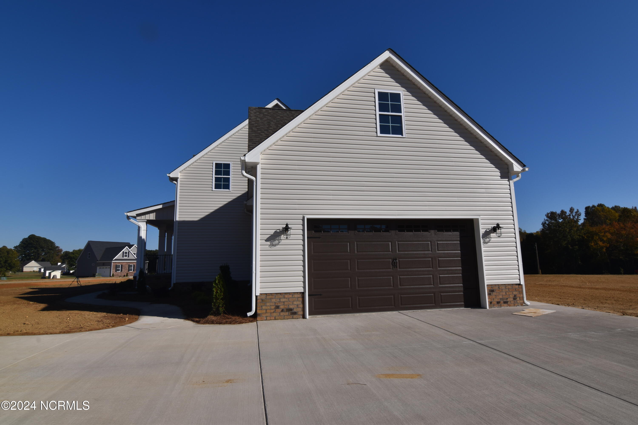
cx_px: 319
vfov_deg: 63.2
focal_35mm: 20
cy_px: 212
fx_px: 346
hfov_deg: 85.4
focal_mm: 13
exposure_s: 1/200
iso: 100
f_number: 14
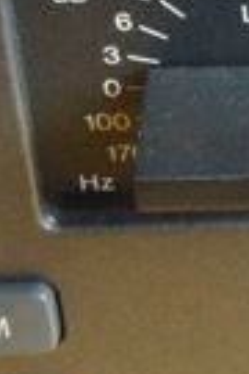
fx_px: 3683
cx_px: 858
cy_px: 47
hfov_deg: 3.7
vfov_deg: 5.8
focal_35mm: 355
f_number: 25
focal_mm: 40
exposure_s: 1/6
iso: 1600
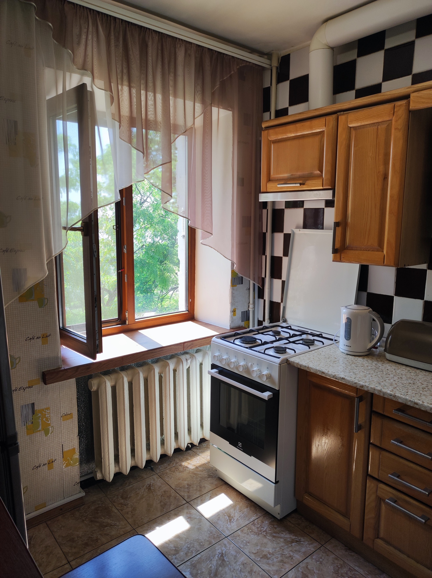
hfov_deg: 54.8
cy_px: 289
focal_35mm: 25
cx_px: 216
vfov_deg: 69.4
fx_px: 417
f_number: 1.79
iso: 67
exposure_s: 1/100
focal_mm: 4.7
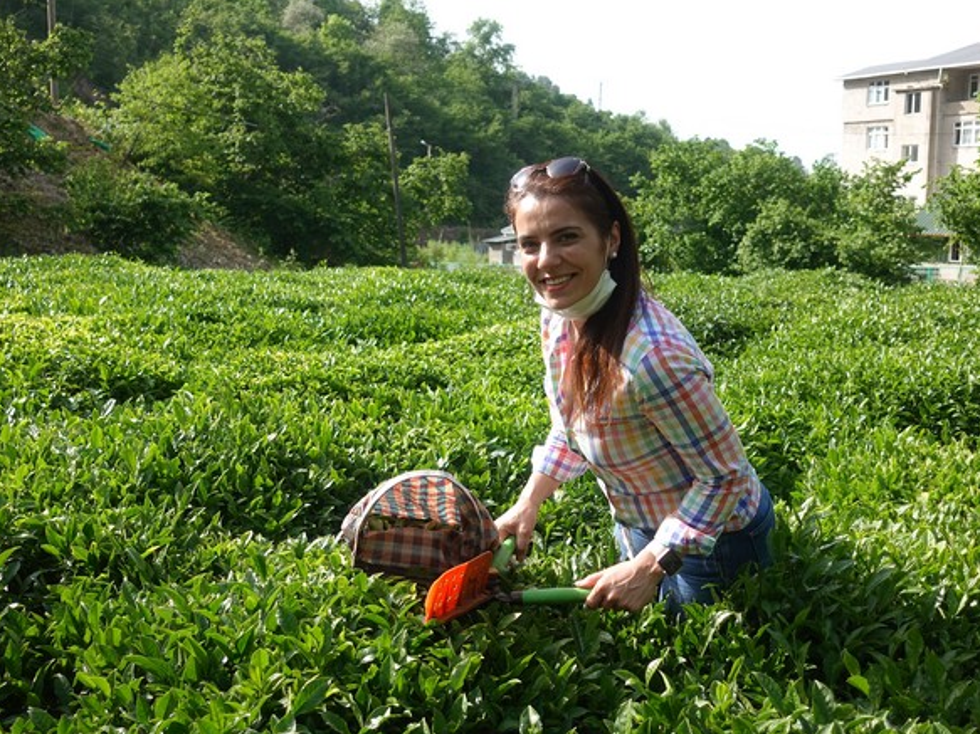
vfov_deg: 34.3
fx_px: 1189
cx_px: 437
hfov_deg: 44.7
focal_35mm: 42
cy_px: 374
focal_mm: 14.1
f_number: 2.8
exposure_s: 1/640
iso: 125
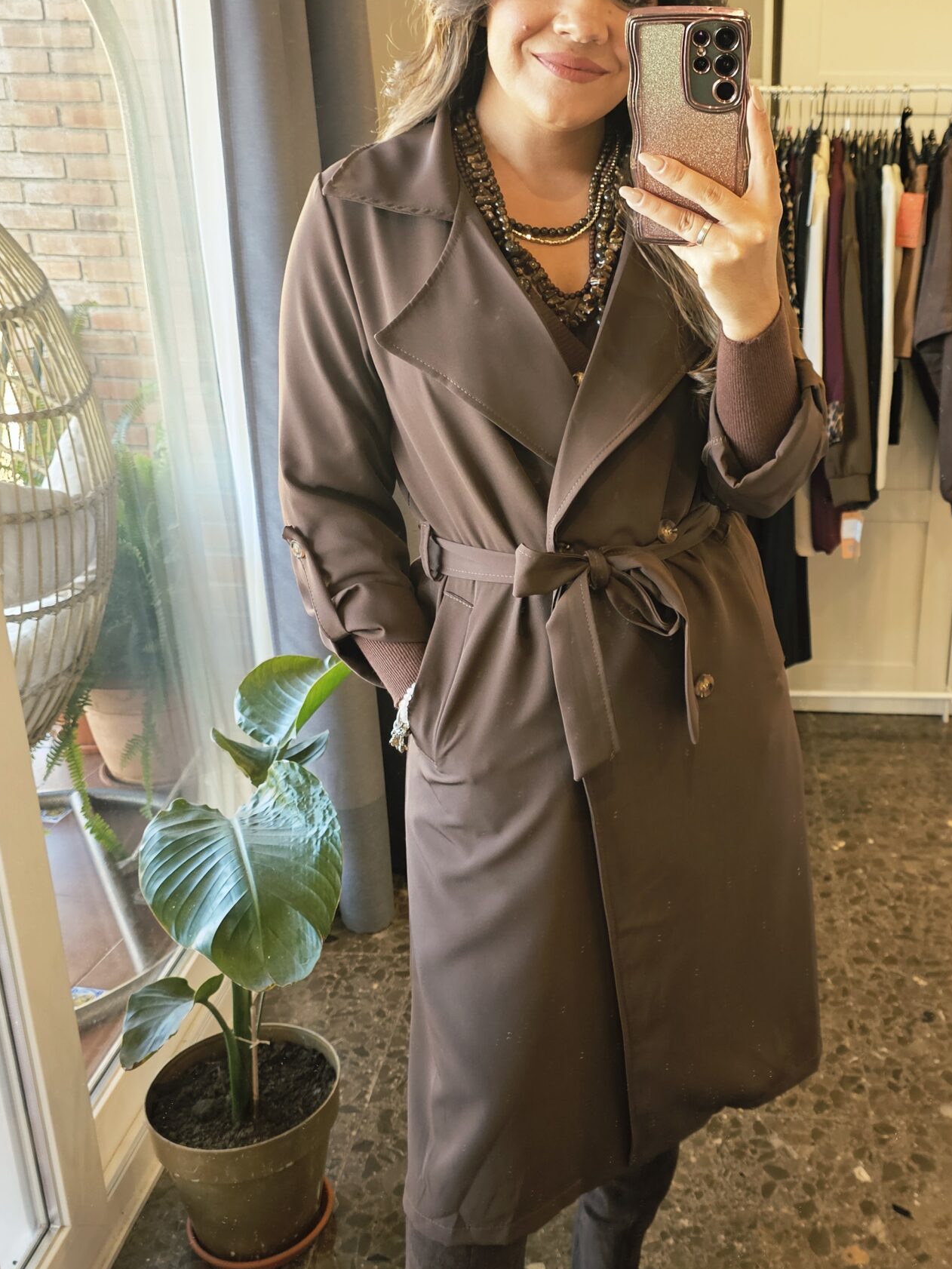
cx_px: 664
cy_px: 622
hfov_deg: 40.0
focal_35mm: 35
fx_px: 1283
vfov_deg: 52.6
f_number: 1.7
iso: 160
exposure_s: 1/100
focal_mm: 6.3
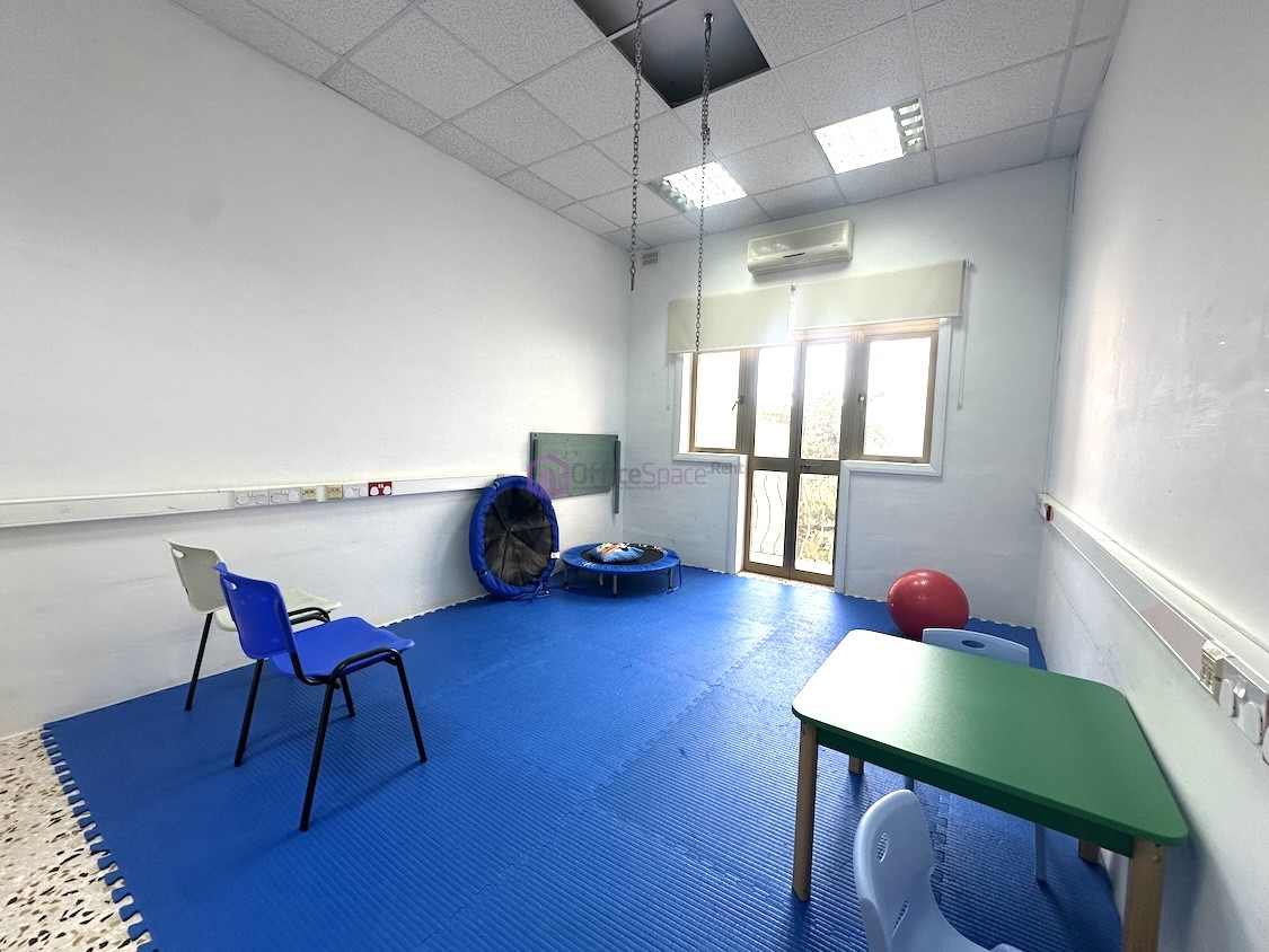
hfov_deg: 102.1
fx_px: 513
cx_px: 634
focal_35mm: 14
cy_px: 476
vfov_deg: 85.7
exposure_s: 1/100
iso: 100
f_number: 2.2
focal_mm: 2.22
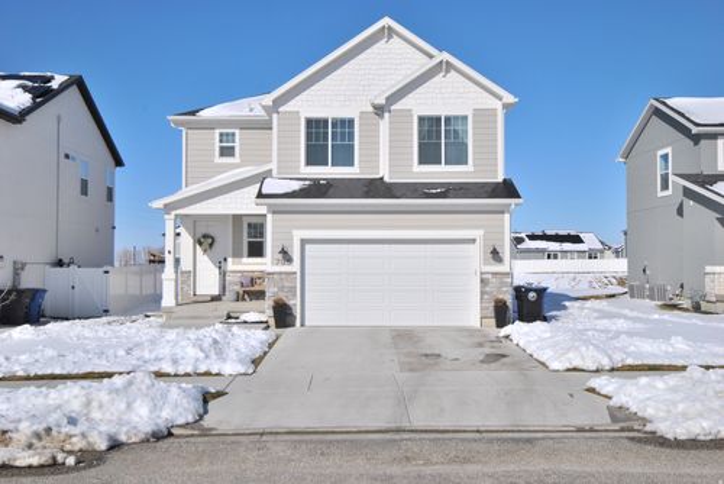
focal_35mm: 36
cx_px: 362
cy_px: 242
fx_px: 724
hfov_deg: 53.1
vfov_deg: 36.9
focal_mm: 24
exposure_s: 1/400
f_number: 10
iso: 100
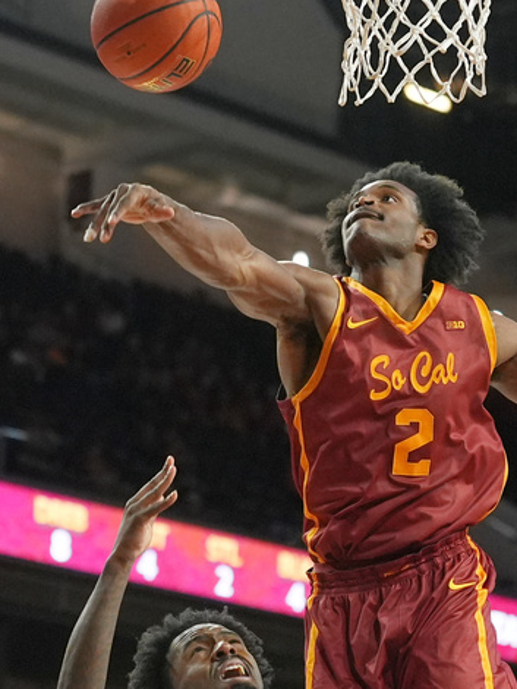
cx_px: 173
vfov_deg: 12.6
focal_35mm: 157
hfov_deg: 9.5
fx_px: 3124
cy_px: 398
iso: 2500
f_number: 2
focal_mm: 50
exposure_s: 1/2000
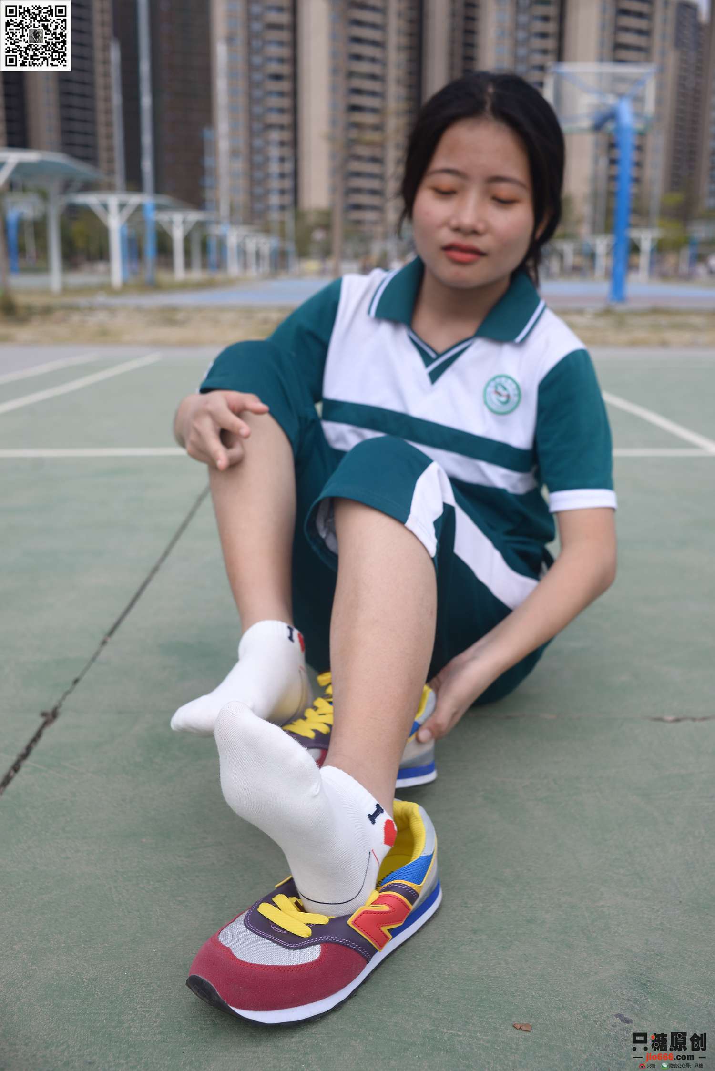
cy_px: 536
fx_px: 1042
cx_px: 358
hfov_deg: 37.9
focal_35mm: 35
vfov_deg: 54.4
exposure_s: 1/640
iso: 160
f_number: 6.3
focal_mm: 35
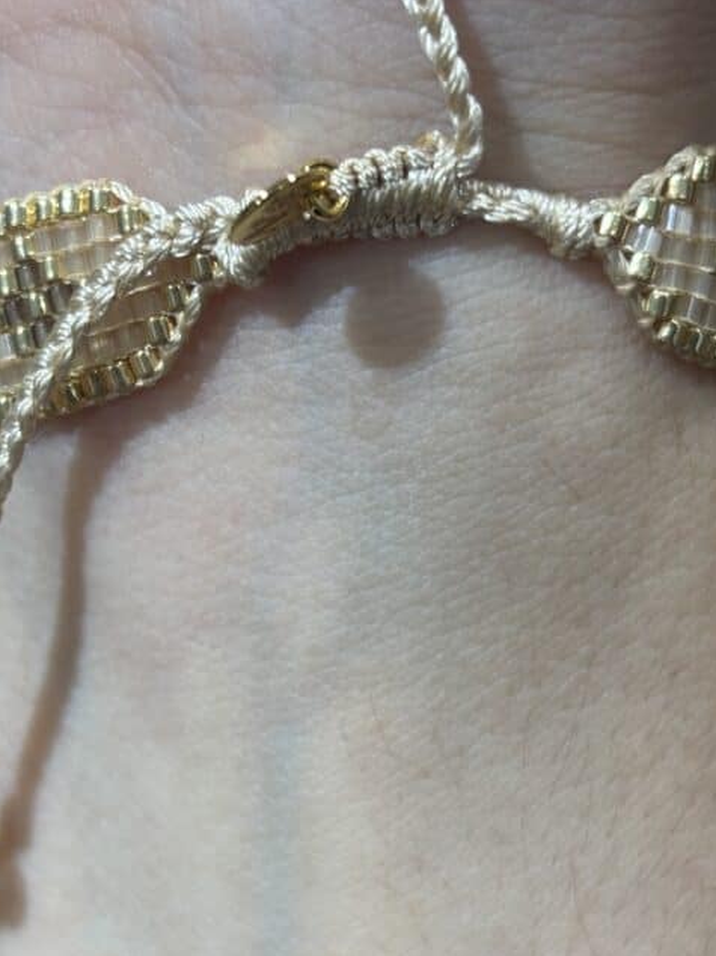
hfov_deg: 17.5
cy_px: 600
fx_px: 2318
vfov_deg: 23.2
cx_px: 288
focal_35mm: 84
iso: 50
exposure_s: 1/100
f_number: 1.6
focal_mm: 5.96
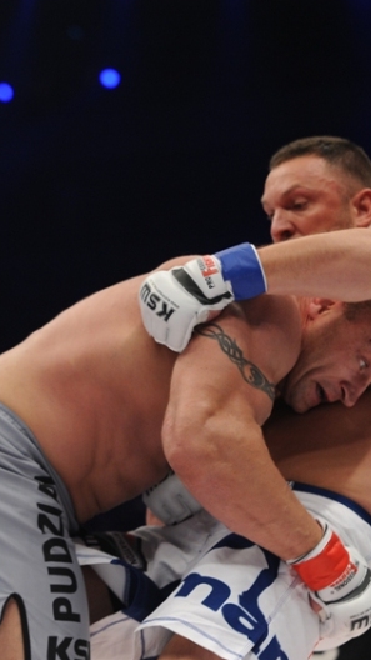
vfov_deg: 19.3
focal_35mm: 111
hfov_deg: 10.9
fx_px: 1941
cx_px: 259
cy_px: 329
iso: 1250
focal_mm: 70
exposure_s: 1/1000
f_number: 3.5
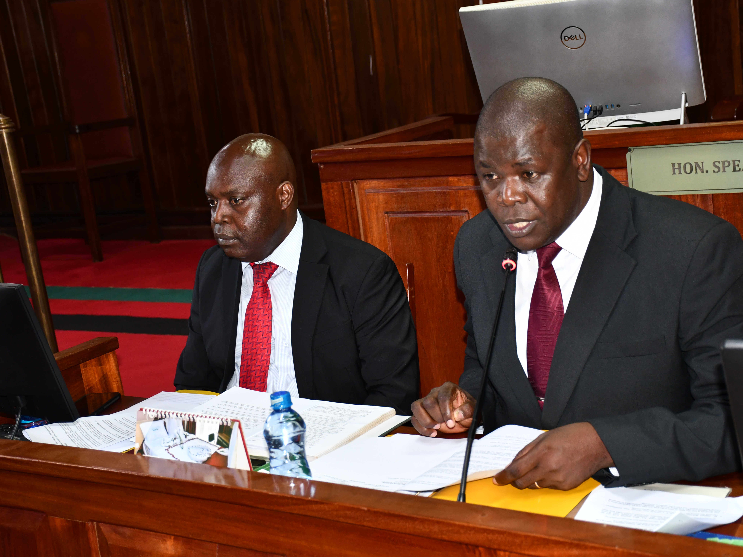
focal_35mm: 62
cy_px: 278
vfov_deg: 23.6
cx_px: 391
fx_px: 1331
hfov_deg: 31.2
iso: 900
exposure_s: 1/60
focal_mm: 38
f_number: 4.2
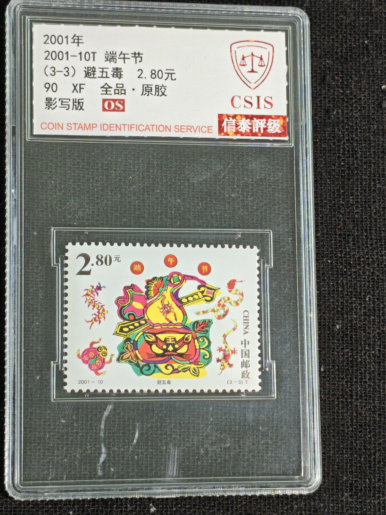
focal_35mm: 89
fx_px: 1323
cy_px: 258
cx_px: 193
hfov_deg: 16.6
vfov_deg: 22.0
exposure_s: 1/365
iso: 50
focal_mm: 4.94
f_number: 1.5
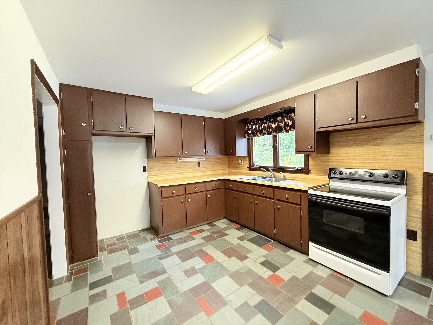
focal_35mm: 14
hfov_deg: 102.1
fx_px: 175
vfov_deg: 85.7
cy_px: 162
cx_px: 216
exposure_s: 1/60
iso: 500
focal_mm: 2.22
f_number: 2.2
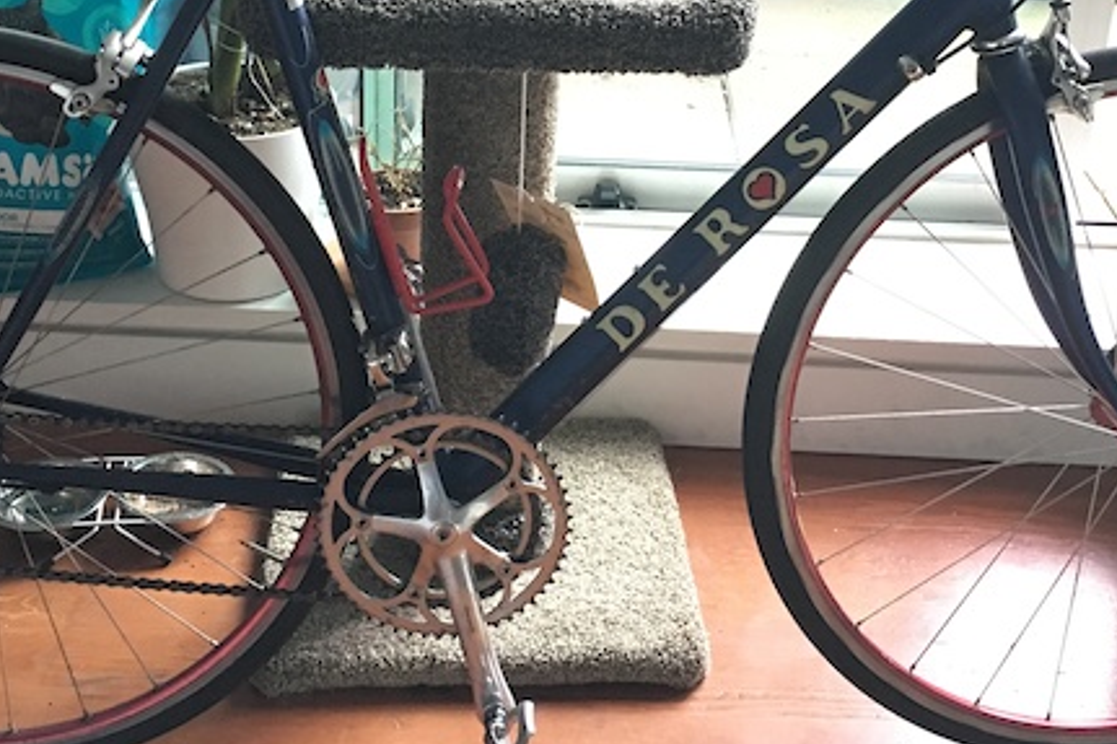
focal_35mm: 56
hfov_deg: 35.7
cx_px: 562
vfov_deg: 23.9
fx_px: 1737
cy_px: 174
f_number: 2.2
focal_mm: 4.15
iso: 160
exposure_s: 1/30
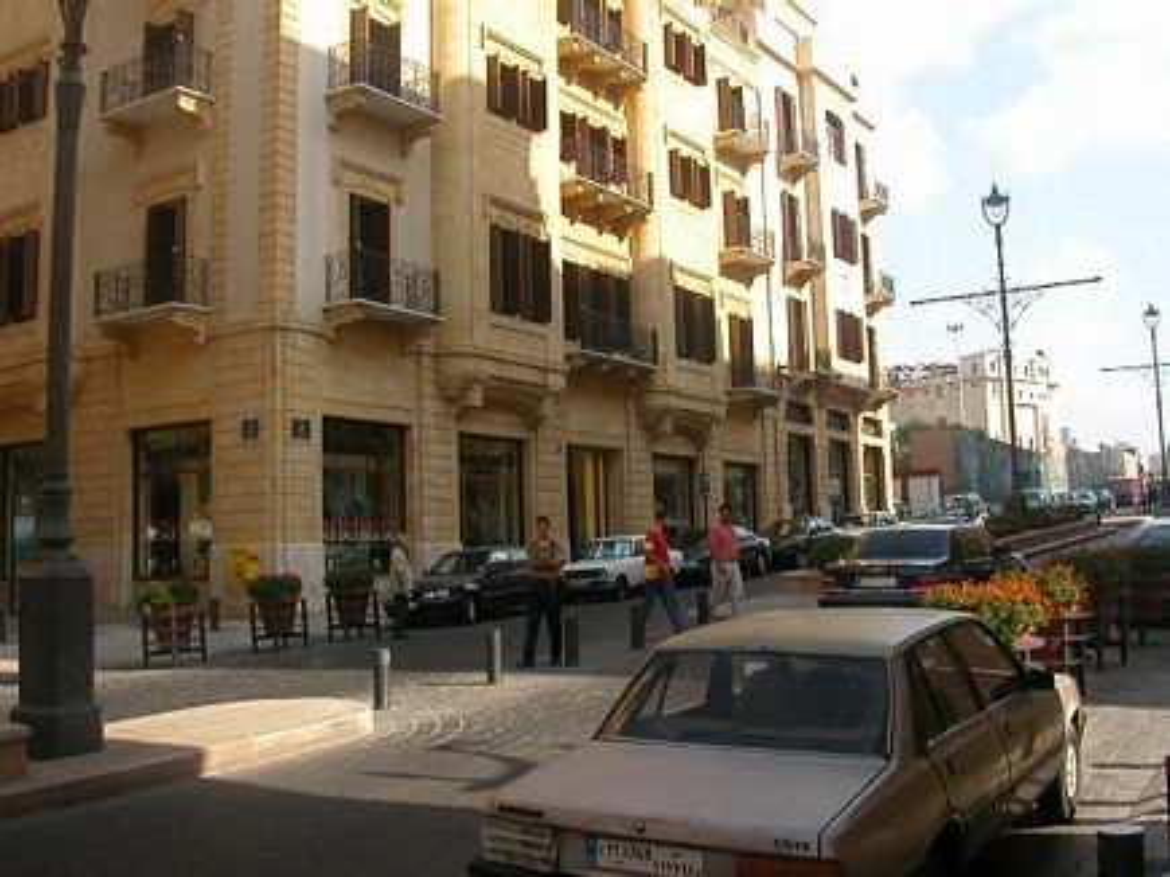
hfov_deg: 50.2
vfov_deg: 38.6
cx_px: 585
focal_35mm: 37
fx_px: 1250
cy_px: 438
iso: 100
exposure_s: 1/279
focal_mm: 5.6
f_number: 4.5
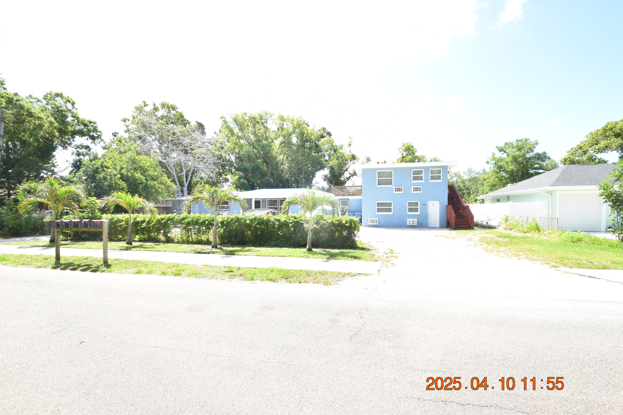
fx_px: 260
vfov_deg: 77.3
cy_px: 208
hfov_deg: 100.4
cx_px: 312
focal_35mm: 15
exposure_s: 1/250
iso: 320
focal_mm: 10
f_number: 8
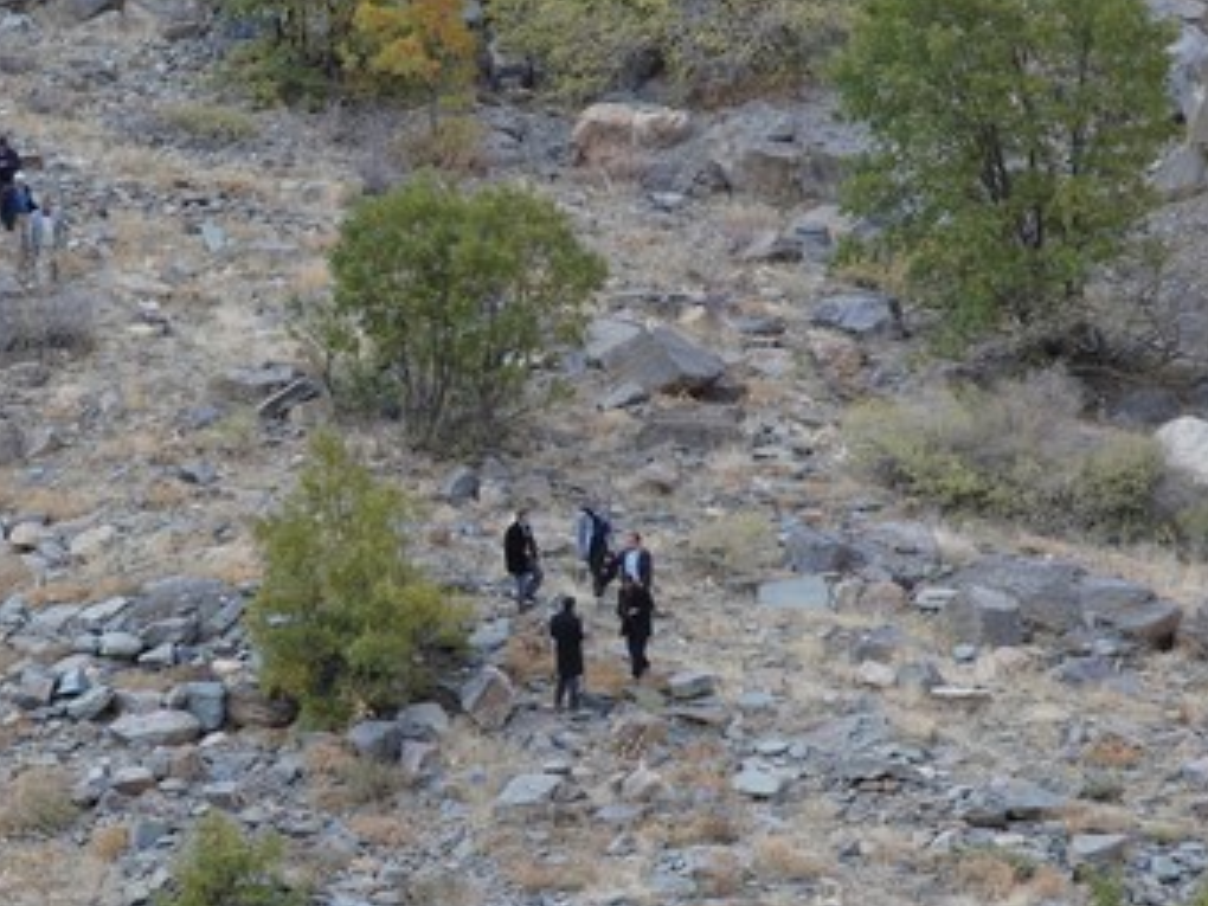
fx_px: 10469
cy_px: 453
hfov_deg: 6.6
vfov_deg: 5.0
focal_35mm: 300
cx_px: 405
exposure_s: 1/125
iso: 100
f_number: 3.5
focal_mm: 44.9
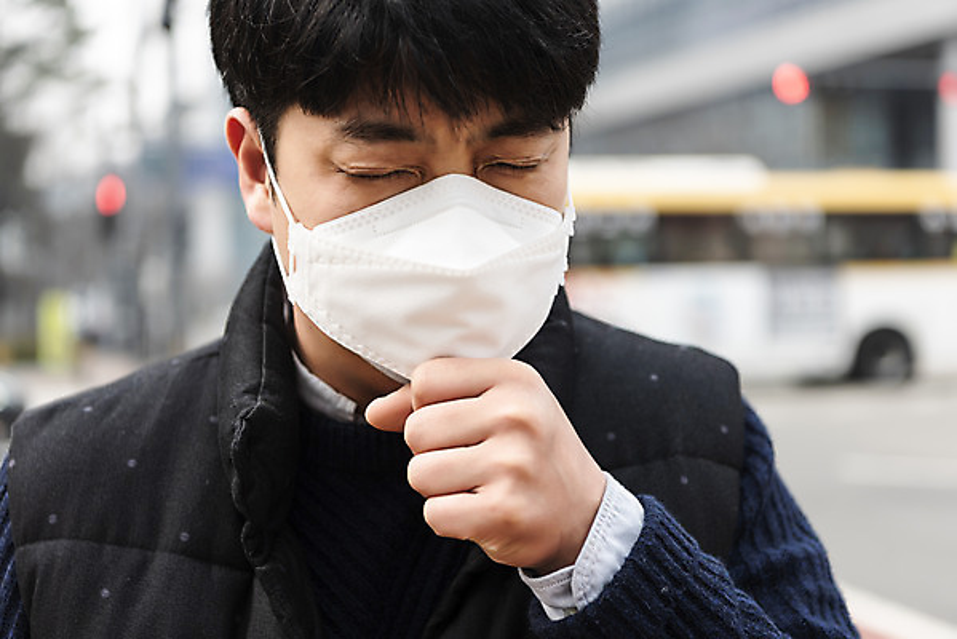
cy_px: 320
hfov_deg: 28.8
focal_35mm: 70
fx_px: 1862
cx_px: 478
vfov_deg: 19.5
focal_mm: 70
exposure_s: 1/400
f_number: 4
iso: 160
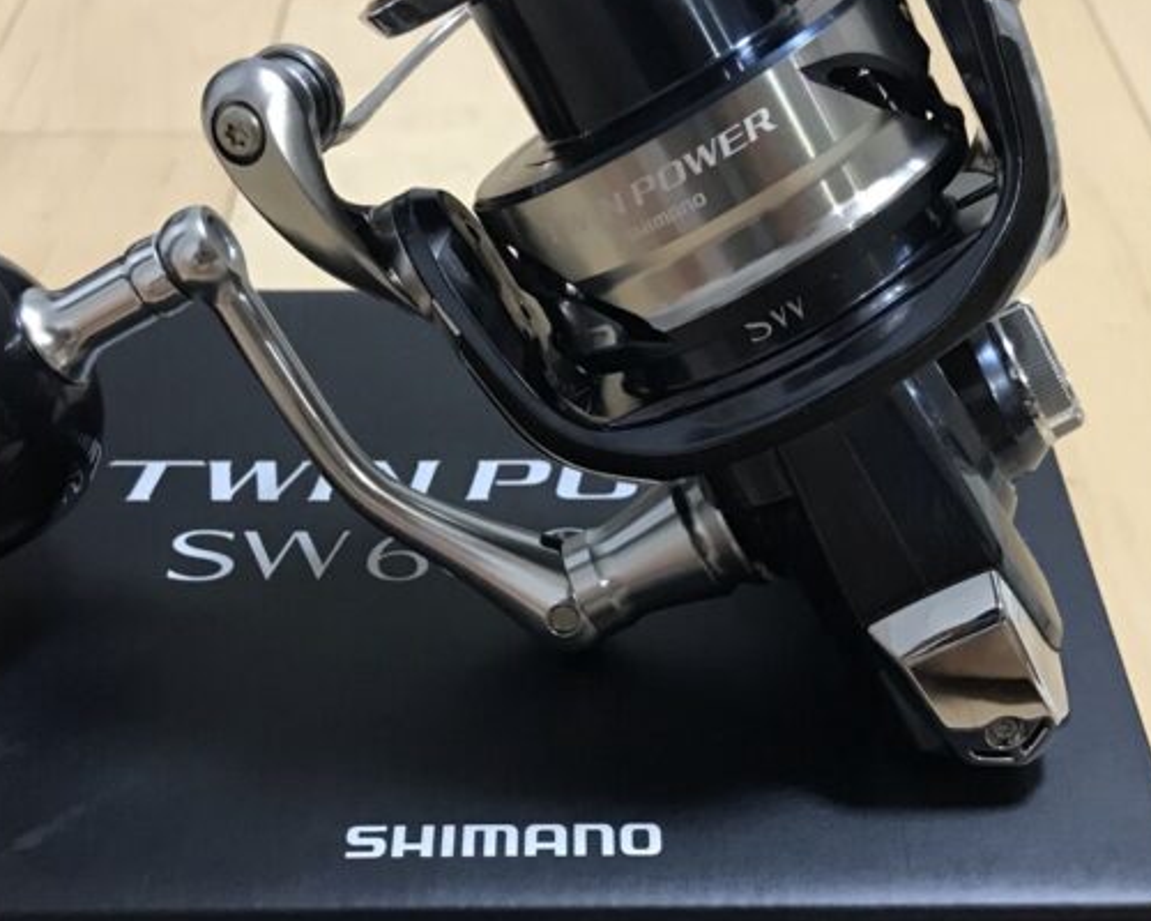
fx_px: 1908
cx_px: 557
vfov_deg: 27.0
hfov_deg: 33.6
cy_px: 599
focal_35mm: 56
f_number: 1.8
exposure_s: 1/17
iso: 64
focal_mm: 3.99
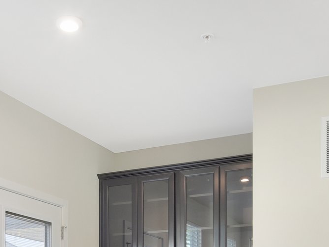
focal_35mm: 47
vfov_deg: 26.7
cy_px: 312
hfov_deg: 40.4
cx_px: 146
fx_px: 447
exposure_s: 1/30
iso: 400
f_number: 8
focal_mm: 16
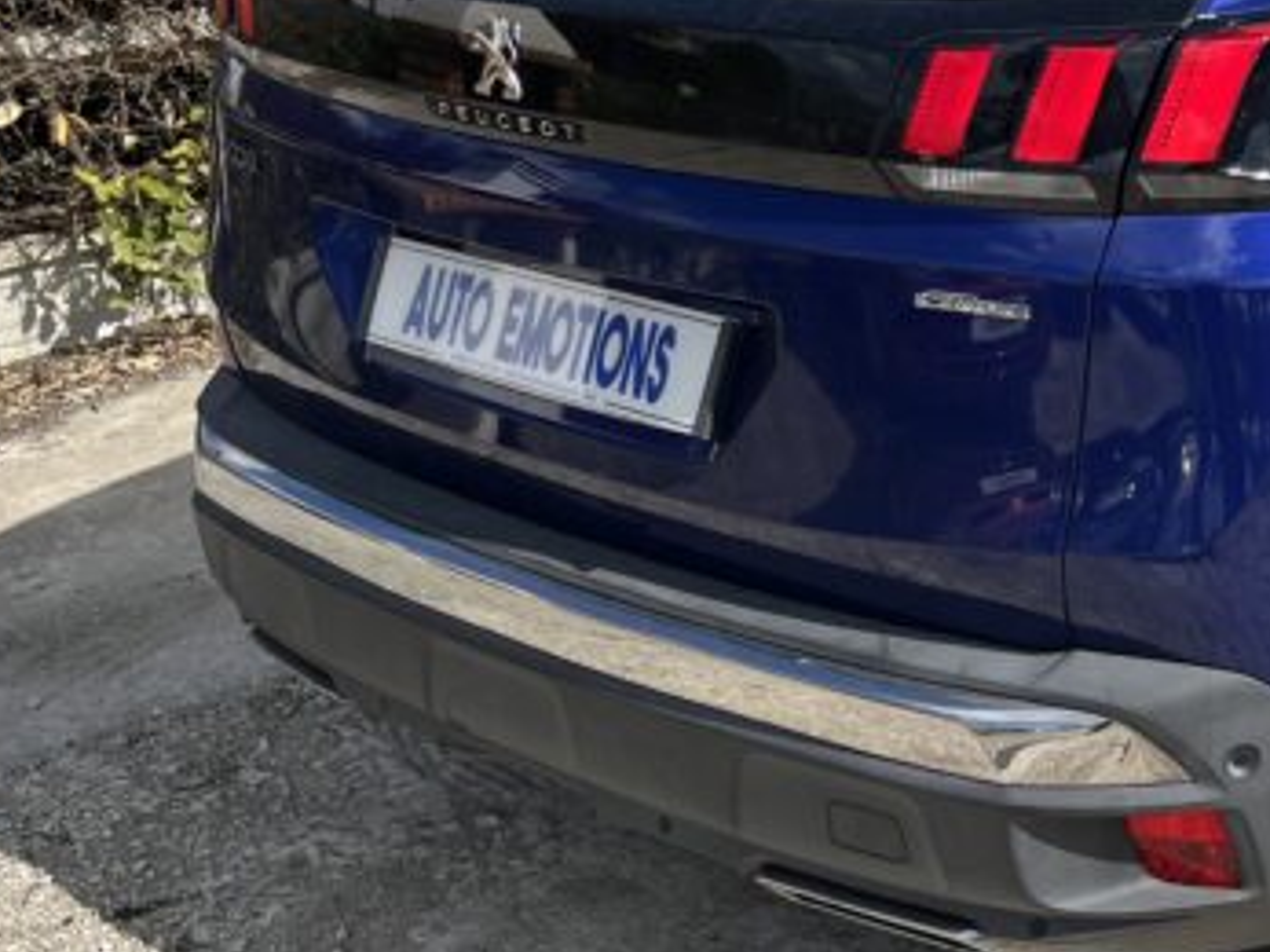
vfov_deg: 24.3
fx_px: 2201
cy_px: 308
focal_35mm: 60
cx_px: 1241
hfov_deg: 30.2
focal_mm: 5.1
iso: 50
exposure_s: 1/3521
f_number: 1.6
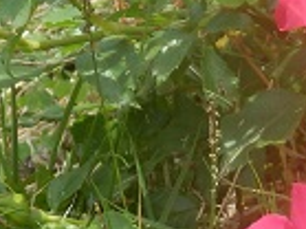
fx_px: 2782
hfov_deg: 6.1
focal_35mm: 315
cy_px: 95
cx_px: 645
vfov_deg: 4.7
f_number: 4.5
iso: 80
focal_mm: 13.1
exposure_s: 1/250
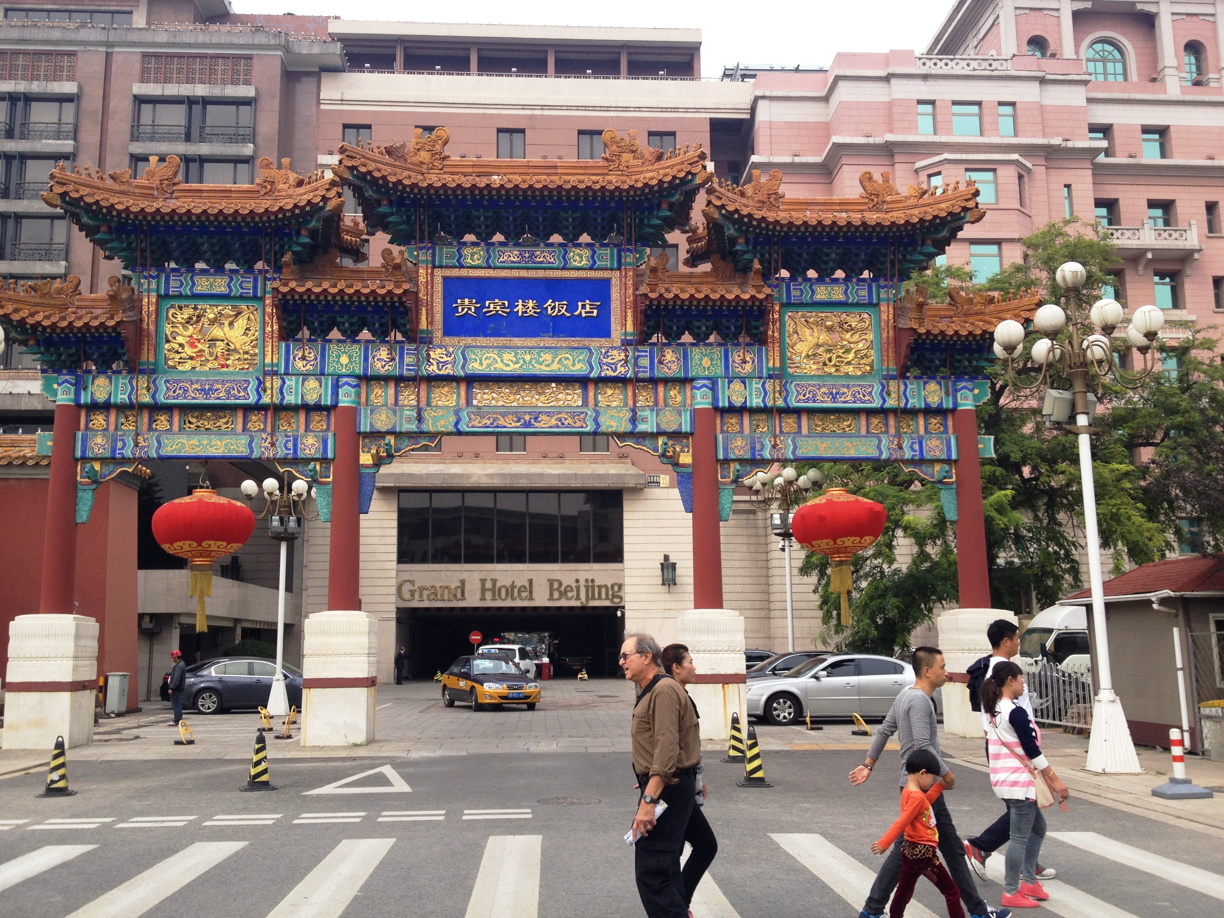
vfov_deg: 40.7
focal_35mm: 35
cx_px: 612
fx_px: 1238
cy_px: 459
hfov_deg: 52.6
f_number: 2.4
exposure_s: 1/627
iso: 50
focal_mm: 4.28
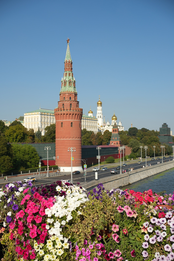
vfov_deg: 47.4
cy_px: 130
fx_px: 297
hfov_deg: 32.6
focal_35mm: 41
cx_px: 87
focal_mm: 27
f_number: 8
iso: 160
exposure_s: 1/500
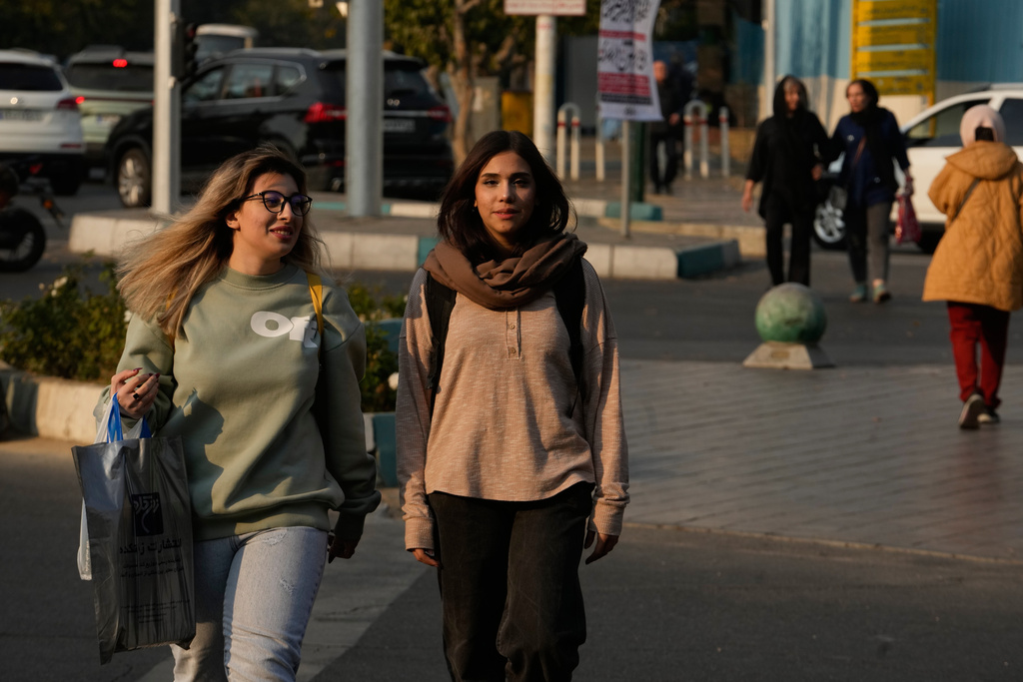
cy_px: 341
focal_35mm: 200
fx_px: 5684
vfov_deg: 6.9
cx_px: 512
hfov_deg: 10.3
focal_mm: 200
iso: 640
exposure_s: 1/1250
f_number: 10
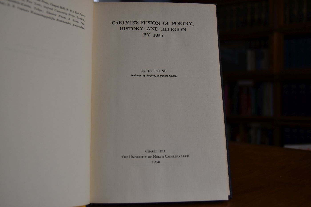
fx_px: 311
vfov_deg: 36.9
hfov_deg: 53.1
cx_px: 156
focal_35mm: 36
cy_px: 104
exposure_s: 1/250
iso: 400
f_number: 4.5
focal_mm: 24
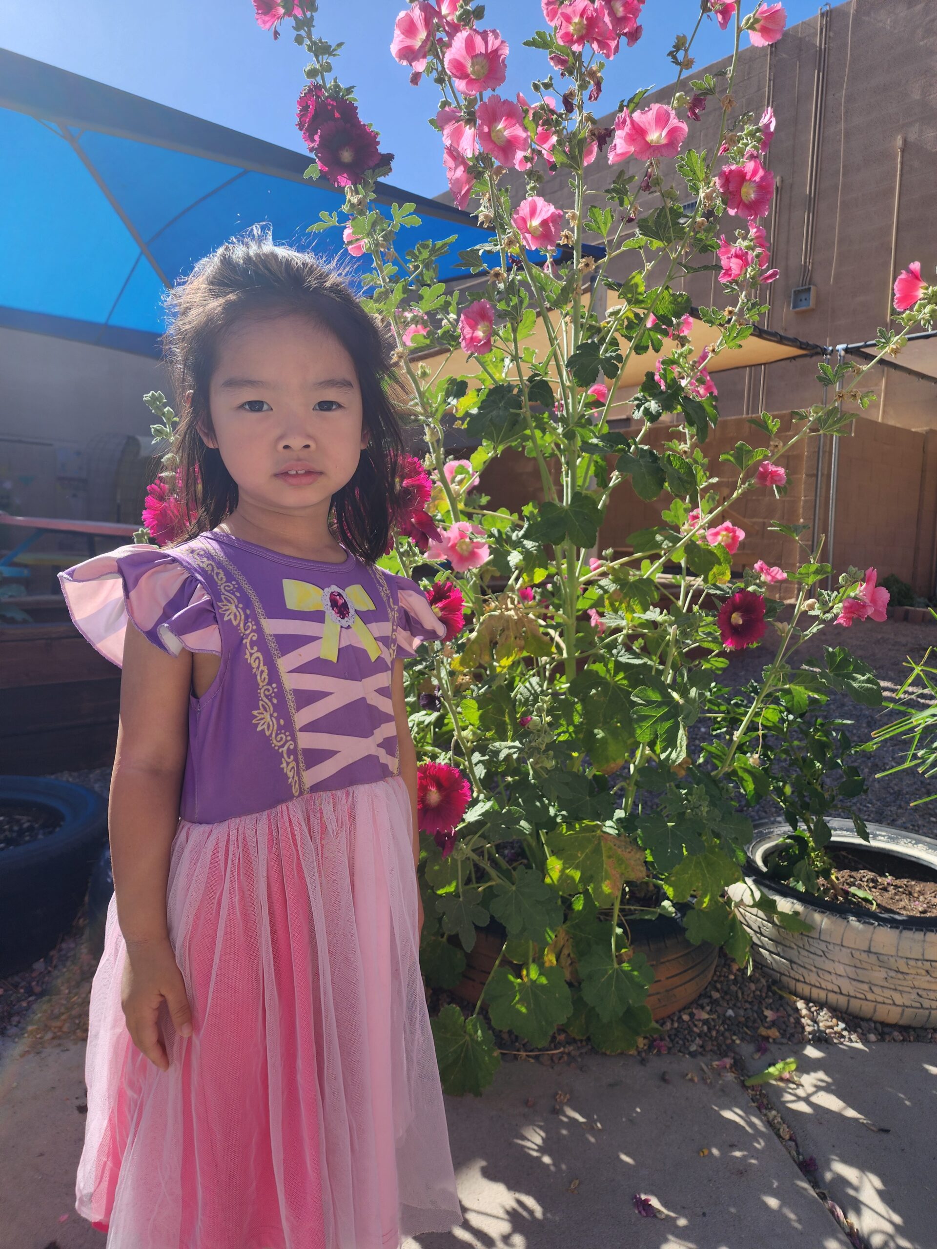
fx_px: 830
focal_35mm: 23
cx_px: 468
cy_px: 624
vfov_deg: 73.9
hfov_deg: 58.9
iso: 12
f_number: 1.8
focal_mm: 6.4
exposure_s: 1/677
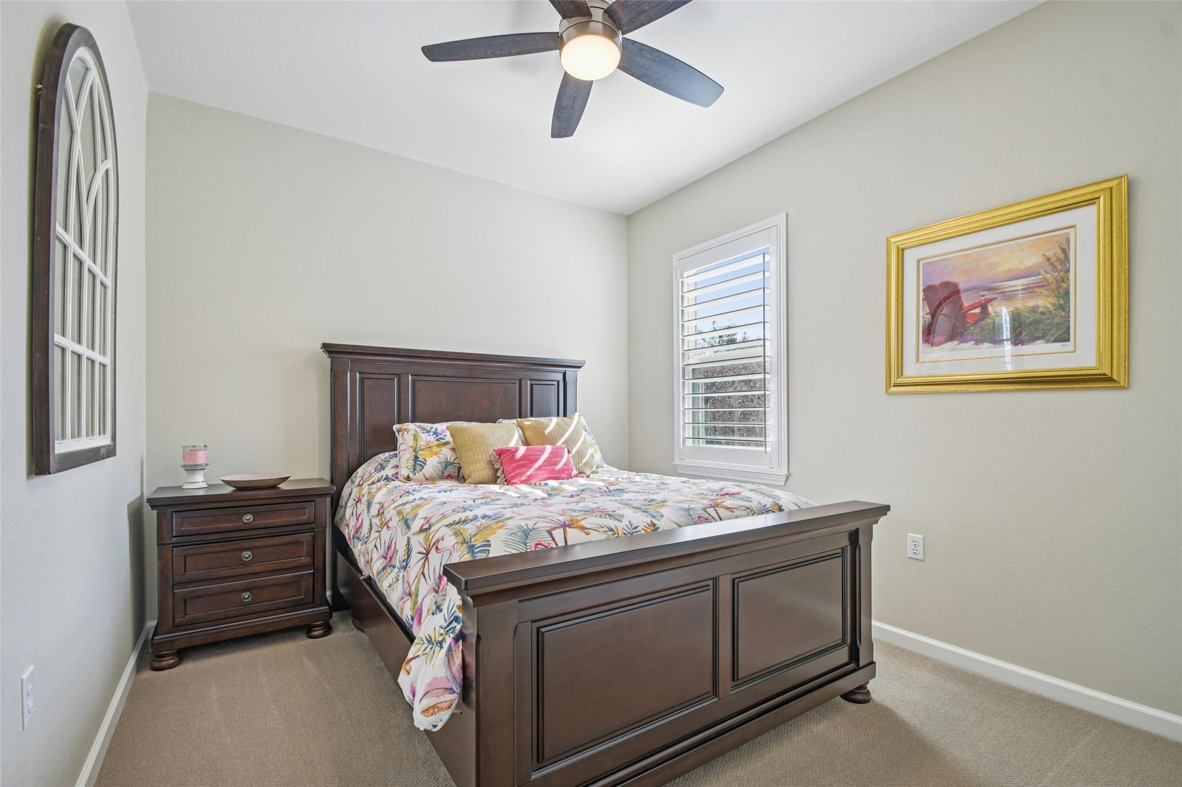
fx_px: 492
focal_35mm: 15
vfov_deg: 77.3
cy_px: 394
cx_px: 591
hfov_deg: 100.4
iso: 400
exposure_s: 1/25
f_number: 8
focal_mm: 10
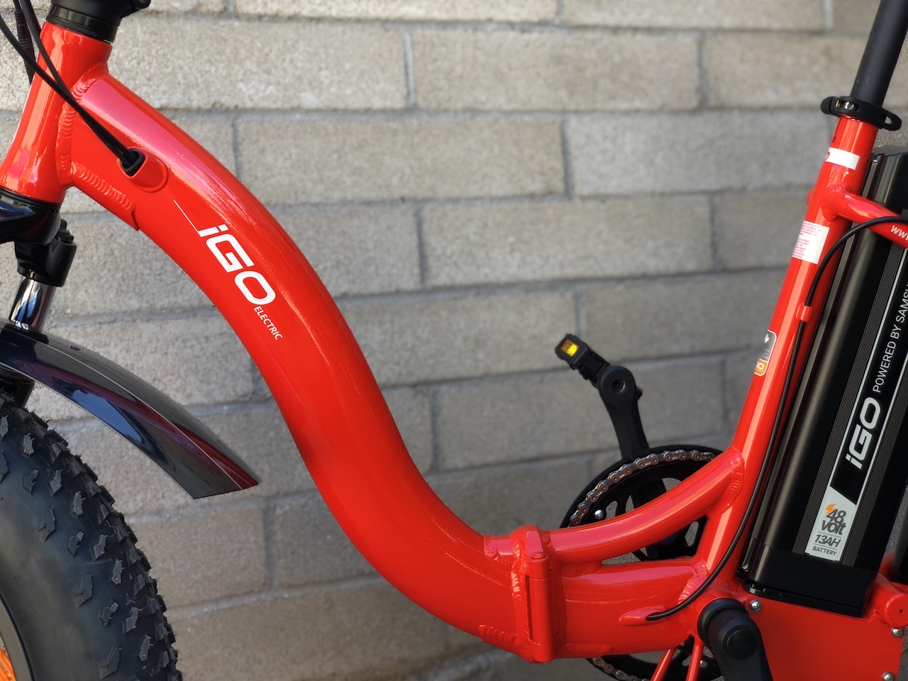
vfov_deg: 28.0
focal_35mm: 52
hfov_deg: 36.8
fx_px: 1364
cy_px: 340
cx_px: 454
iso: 25
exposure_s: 1/120
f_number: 2.4
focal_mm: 6
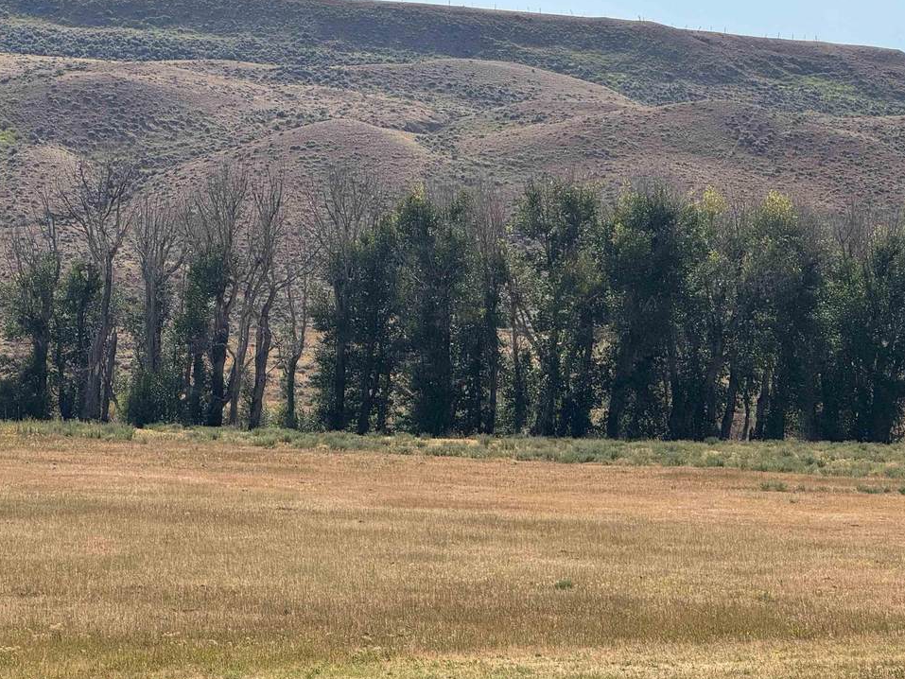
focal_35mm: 103
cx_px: 511
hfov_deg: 19.1
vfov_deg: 14.4
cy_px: 327
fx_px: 2693
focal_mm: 9
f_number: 2.8
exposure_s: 1/978
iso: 25
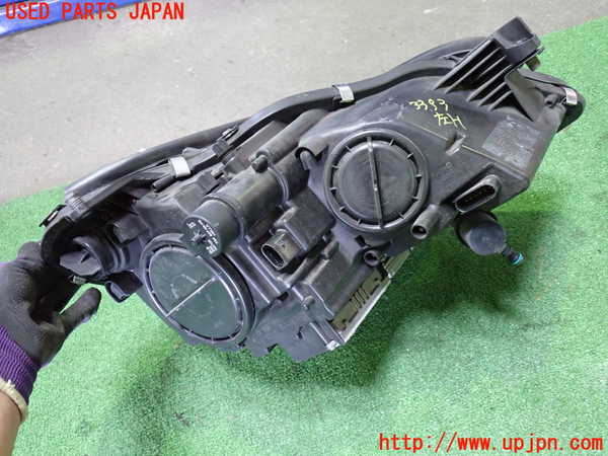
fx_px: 527
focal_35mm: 30
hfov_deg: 60.0
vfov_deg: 46.8
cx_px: 304
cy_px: 228
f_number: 2.3
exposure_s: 1/30
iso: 800
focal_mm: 5.4
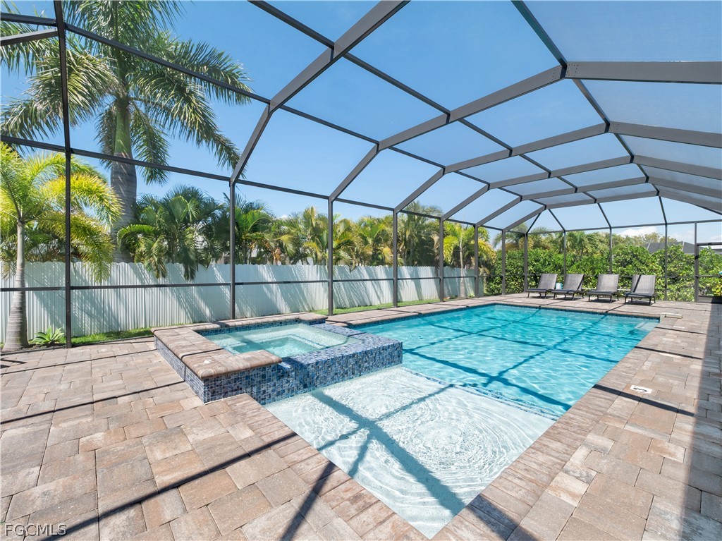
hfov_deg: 102.1
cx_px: 361
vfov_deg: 85.6
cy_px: 270
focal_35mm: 14
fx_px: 292
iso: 200
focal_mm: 7
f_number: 7.1
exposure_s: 1/125
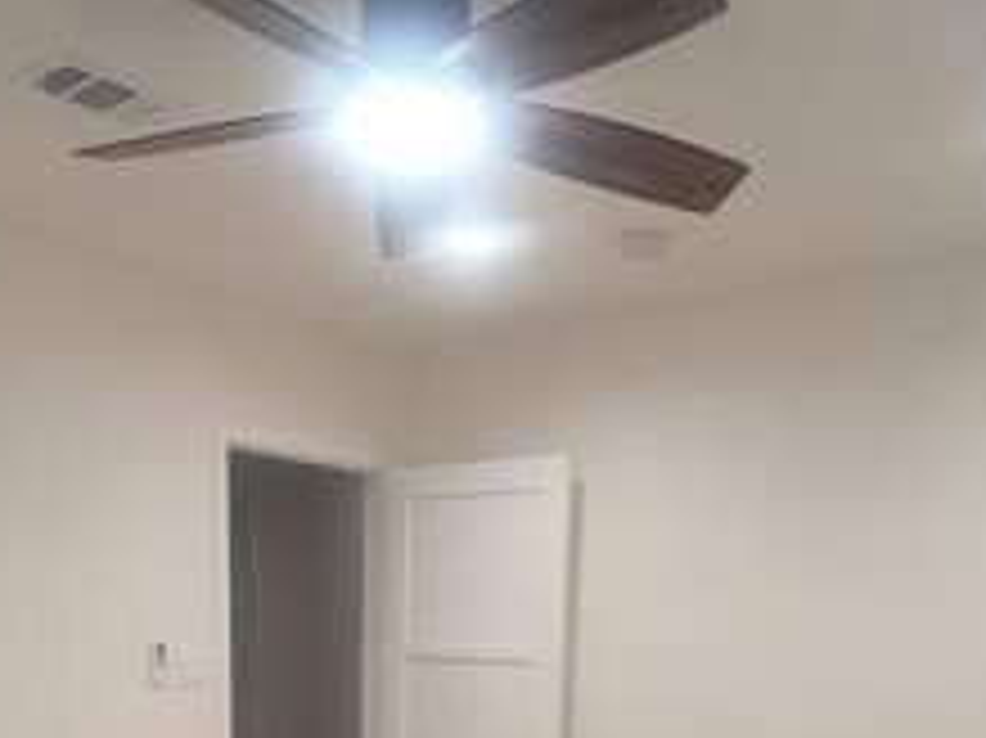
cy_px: 860
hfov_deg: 48.9
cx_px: 441
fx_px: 1082
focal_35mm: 38
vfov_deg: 32.1
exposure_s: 1/60
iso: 125
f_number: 2.2
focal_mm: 2.2
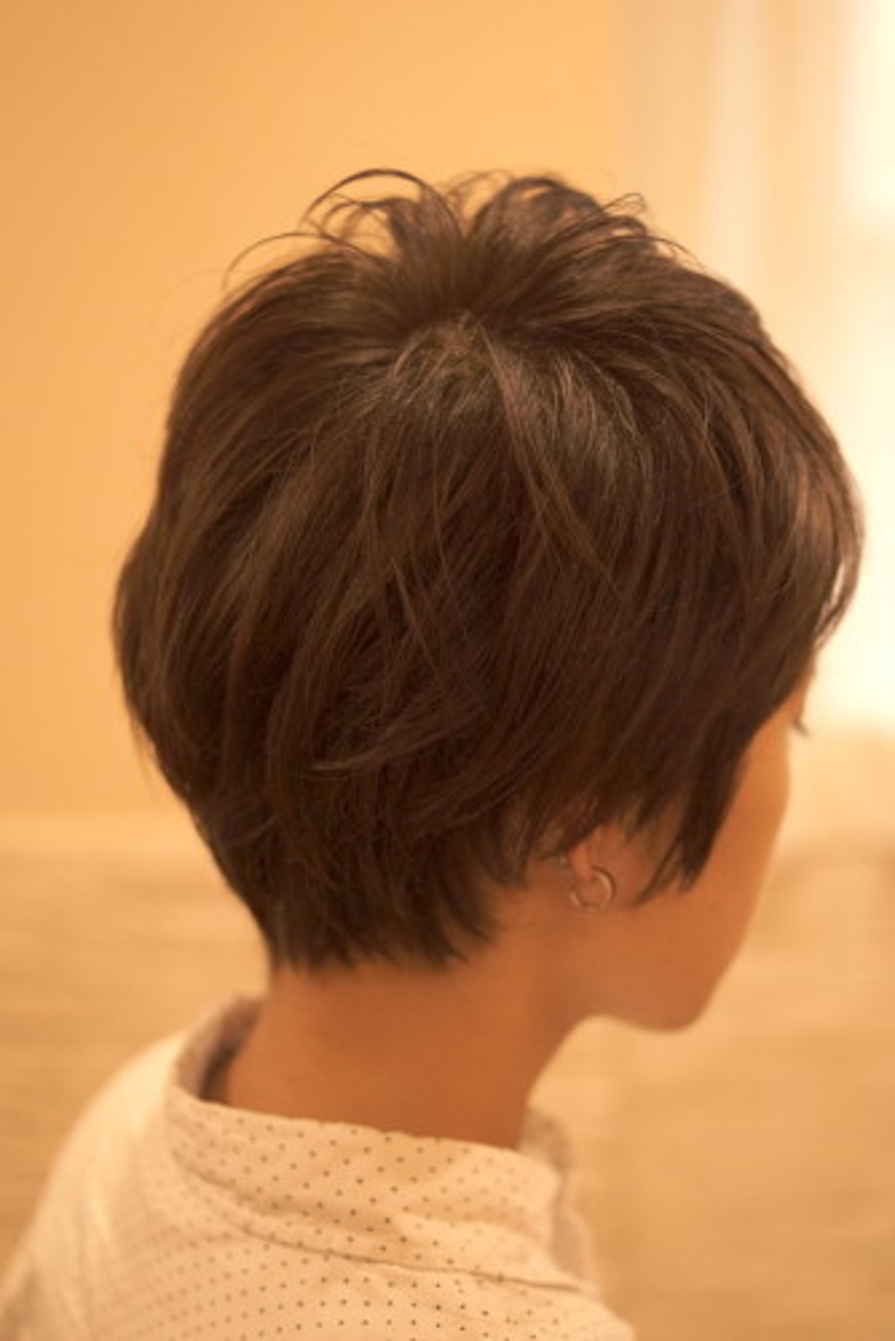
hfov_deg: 25.8
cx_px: 448
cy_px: 670
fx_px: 1955
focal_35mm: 52
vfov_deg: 37.8
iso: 800
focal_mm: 35
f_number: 2
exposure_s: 1/800
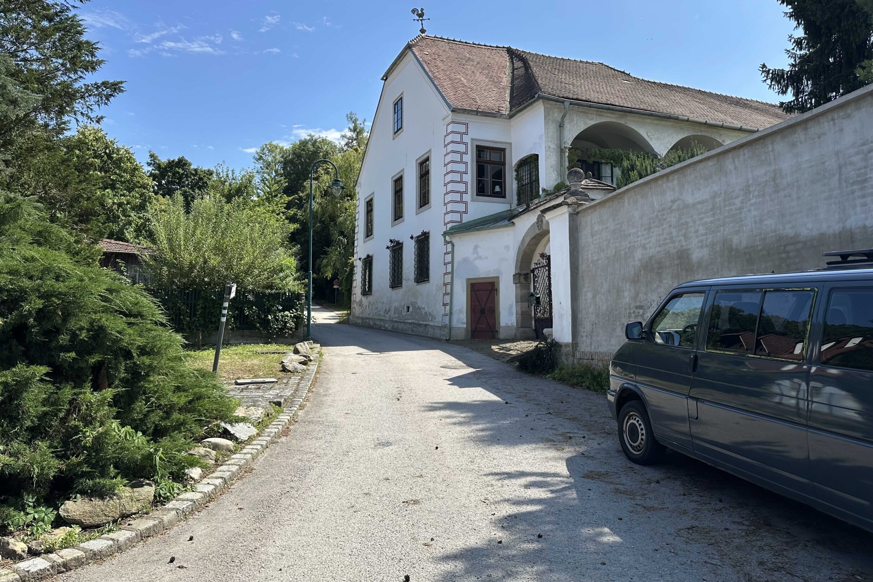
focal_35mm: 26
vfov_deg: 49.4
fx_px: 630
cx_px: 433
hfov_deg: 69.4
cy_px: 245
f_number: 1.78
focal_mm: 6.86
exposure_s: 1/3058
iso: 80
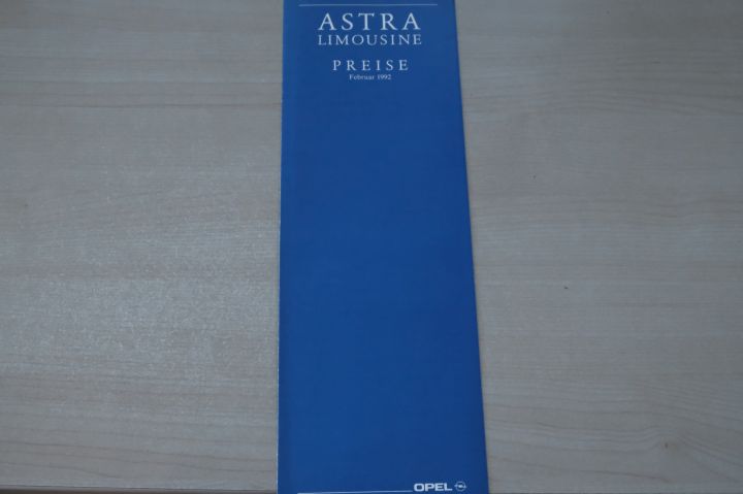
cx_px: 372
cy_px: 247
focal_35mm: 43
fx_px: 887
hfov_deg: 45.5
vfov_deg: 31.1
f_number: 7.1
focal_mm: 28.9
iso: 6400
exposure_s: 1/38
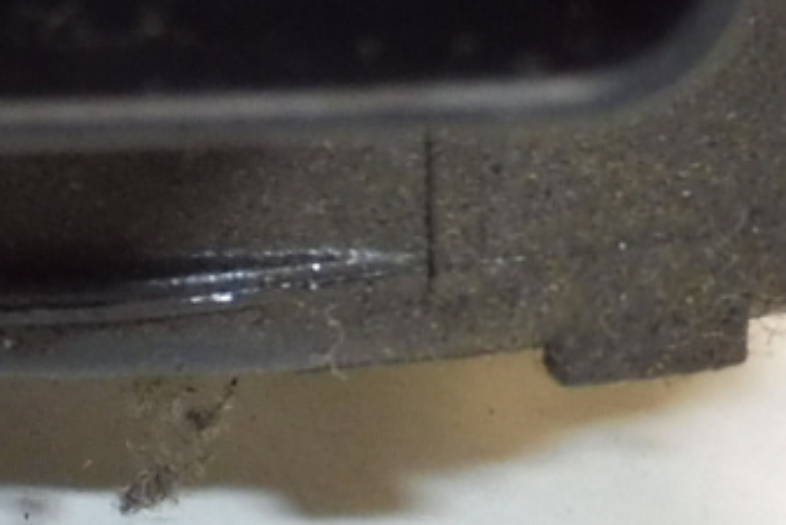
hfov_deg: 12.7
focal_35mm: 158
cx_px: -154
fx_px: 3451
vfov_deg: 8.7
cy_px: 161
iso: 200
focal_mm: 4.4
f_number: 3.5
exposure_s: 1/60
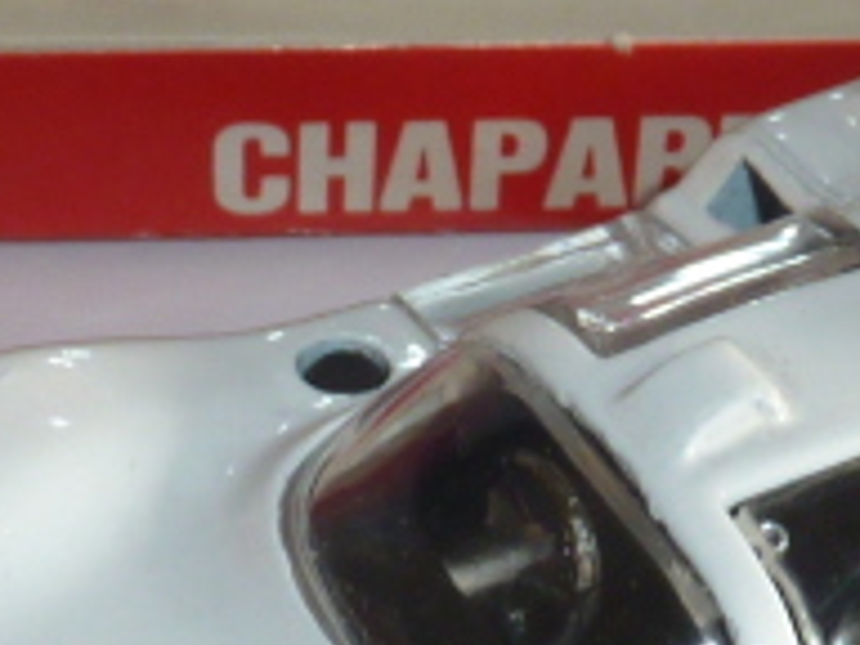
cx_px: 685
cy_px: 493
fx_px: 3975
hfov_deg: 12.3
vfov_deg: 9.3
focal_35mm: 160
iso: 100
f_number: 4
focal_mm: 4.4
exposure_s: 1/30
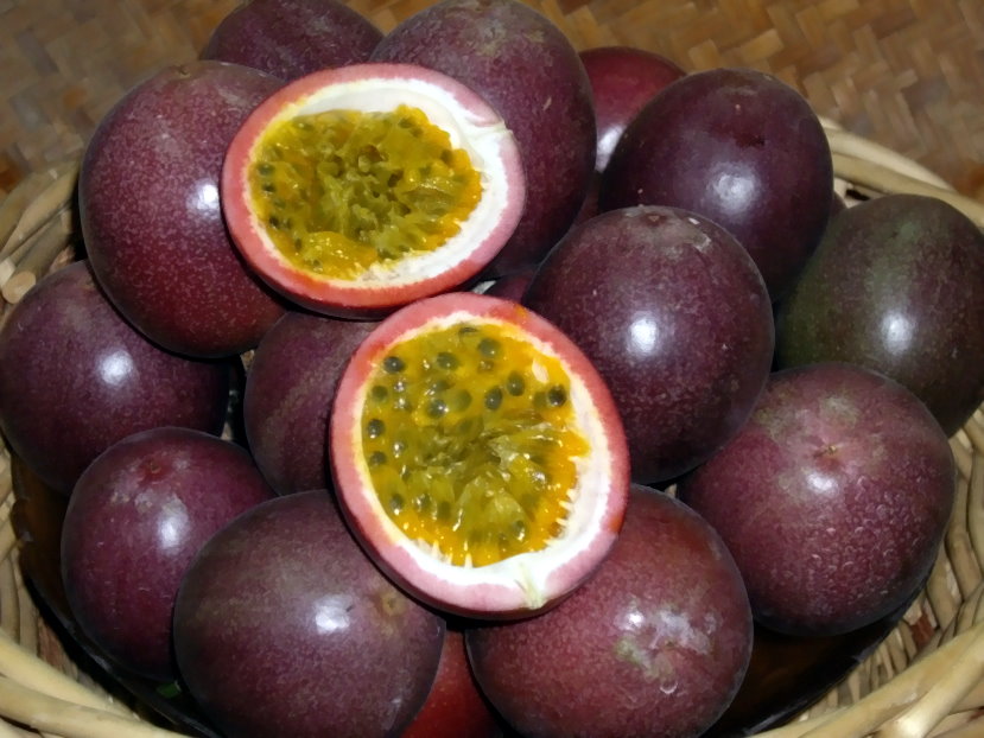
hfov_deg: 25.0
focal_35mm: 78
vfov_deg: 18.9
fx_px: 2218
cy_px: 369
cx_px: 492
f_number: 4.3
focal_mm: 16.3
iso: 400
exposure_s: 1/80
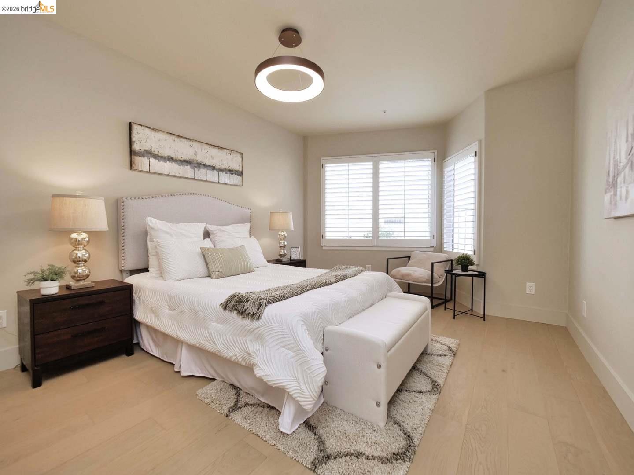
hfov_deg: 102.1
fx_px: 256
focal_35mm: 14
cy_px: 238
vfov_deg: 85.7
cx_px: 317
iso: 800
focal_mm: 7
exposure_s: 1/160
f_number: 4.5
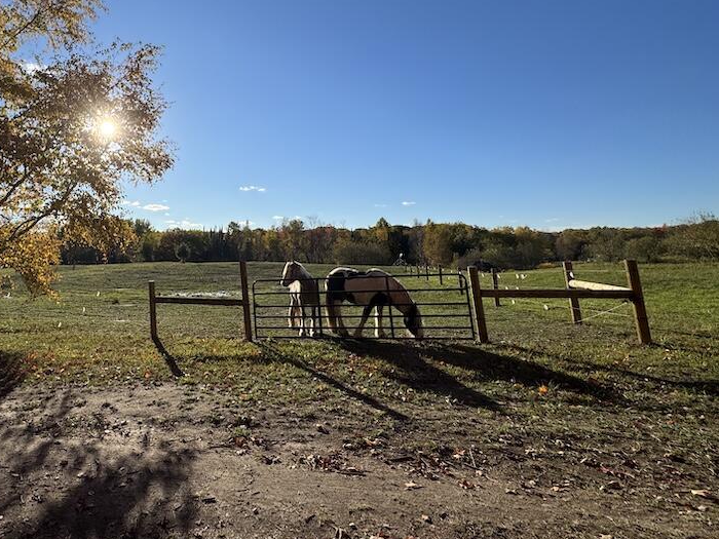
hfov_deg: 77.4
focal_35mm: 20
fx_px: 415
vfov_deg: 64.9
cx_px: 206
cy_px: 198
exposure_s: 1/2985
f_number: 2.2
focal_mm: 2.22
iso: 50
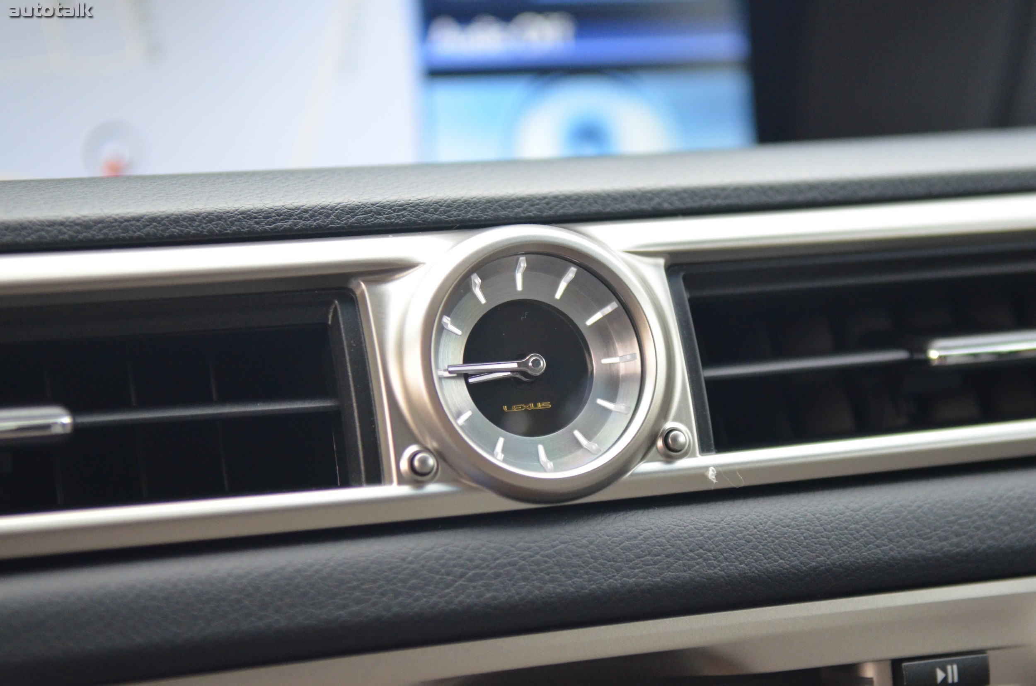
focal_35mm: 82
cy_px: 343
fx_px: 2369
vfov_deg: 16.5
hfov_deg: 24.7
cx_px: 518
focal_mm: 55
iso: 1600
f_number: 2.8
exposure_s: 1/200
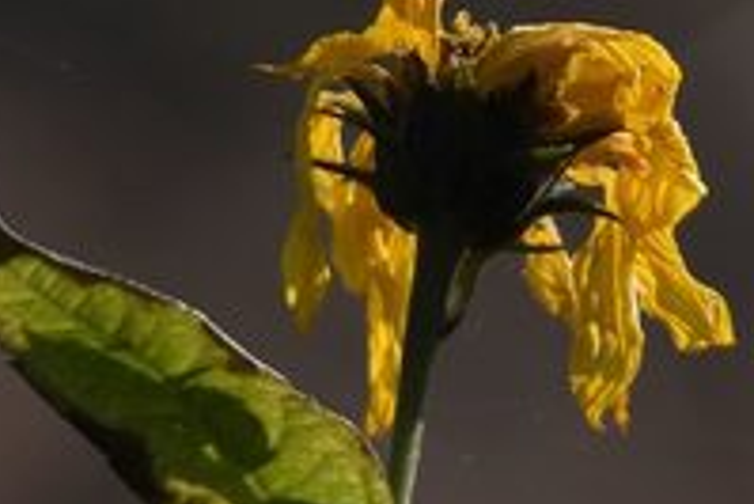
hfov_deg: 1.1
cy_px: 182
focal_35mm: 1811
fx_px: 37957
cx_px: 682
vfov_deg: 0.8
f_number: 8
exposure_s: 1/1000
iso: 1000
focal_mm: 400
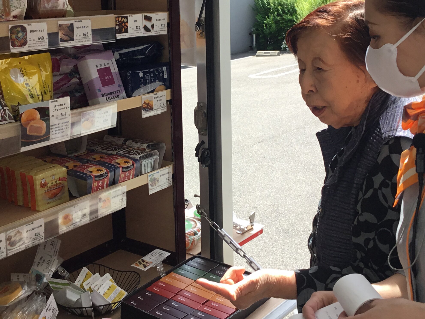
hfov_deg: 37.5
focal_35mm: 51
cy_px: 113
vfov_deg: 28.4
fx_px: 626
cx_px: 192
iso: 25
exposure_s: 1/365
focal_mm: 3.3
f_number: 2.4
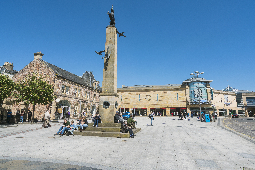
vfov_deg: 61.9
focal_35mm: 20
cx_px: 132
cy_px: 84
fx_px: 142
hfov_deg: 83.9
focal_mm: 19
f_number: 10
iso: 100
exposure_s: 1/400
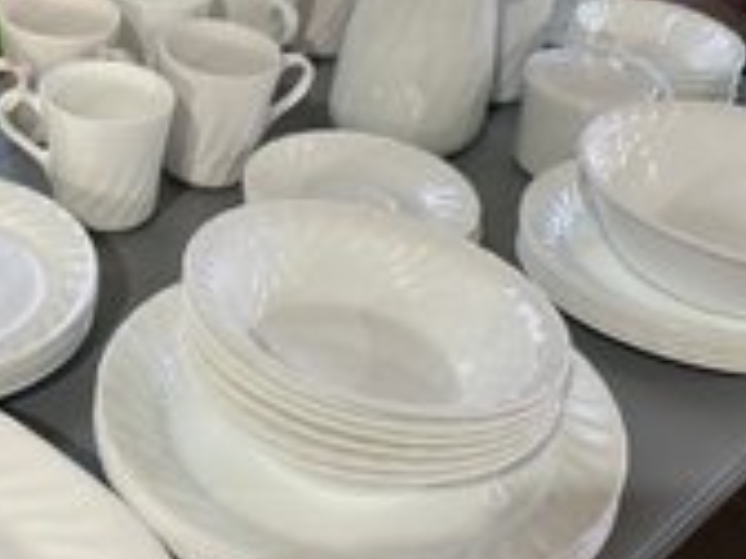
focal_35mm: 49
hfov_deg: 38.3
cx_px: 229
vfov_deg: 29.3
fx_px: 1056
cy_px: 402
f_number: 1.78
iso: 250
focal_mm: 6.86
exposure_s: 1/60
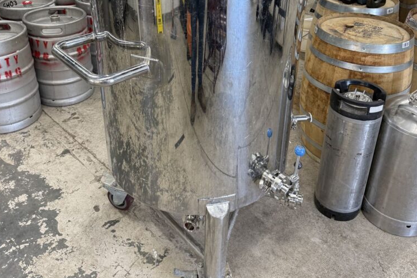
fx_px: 394
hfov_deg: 55.8
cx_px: 206
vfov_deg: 37.6
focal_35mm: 34
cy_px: 60
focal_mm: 6.76
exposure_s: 1/120
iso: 200
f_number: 1.78
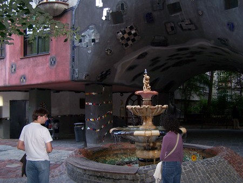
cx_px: 122
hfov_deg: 49.0
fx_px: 267
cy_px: 92
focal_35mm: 38
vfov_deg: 37.8
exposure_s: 1/60
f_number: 2.8
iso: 140
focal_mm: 6.3
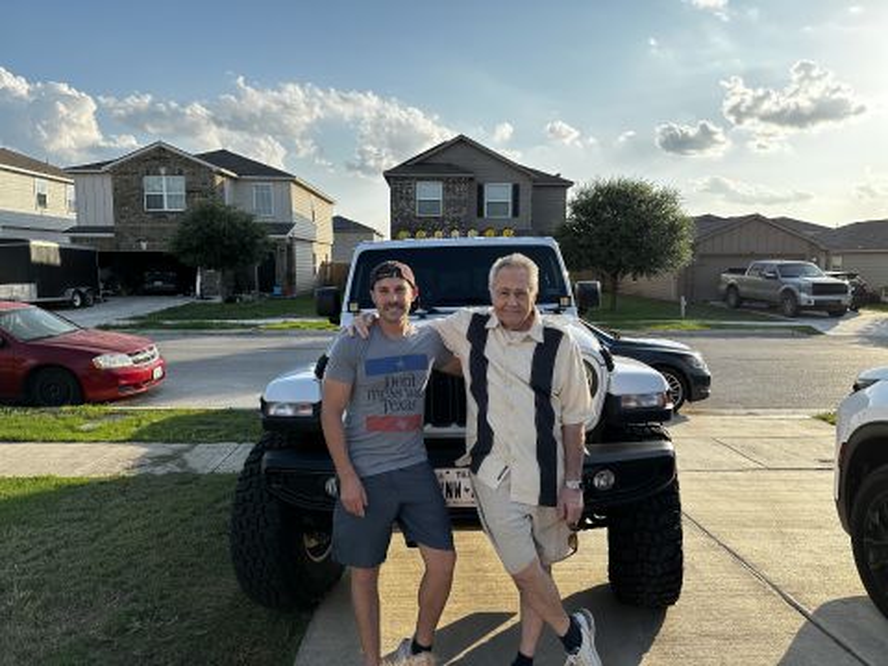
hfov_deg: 71.6
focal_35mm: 24
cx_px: 444
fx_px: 616
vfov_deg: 56.8
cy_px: 333
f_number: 1.78
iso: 80
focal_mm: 6.86
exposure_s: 1/2525
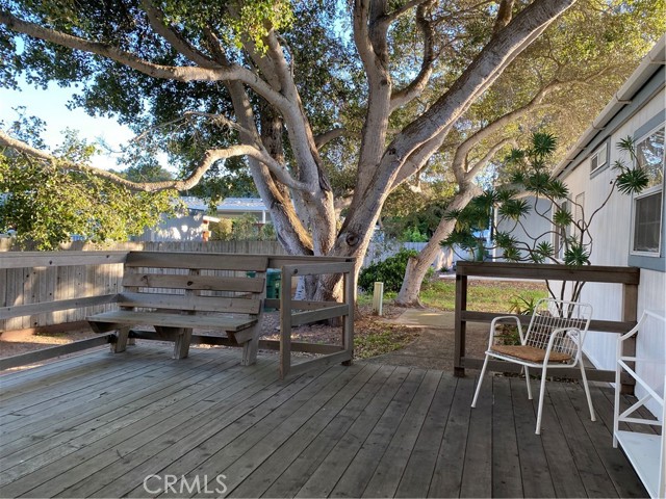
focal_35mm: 26
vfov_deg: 53.1
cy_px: 250
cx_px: 333
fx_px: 500
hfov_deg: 67.3
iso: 32
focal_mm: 4.25
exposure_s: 1/122
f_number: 1.8
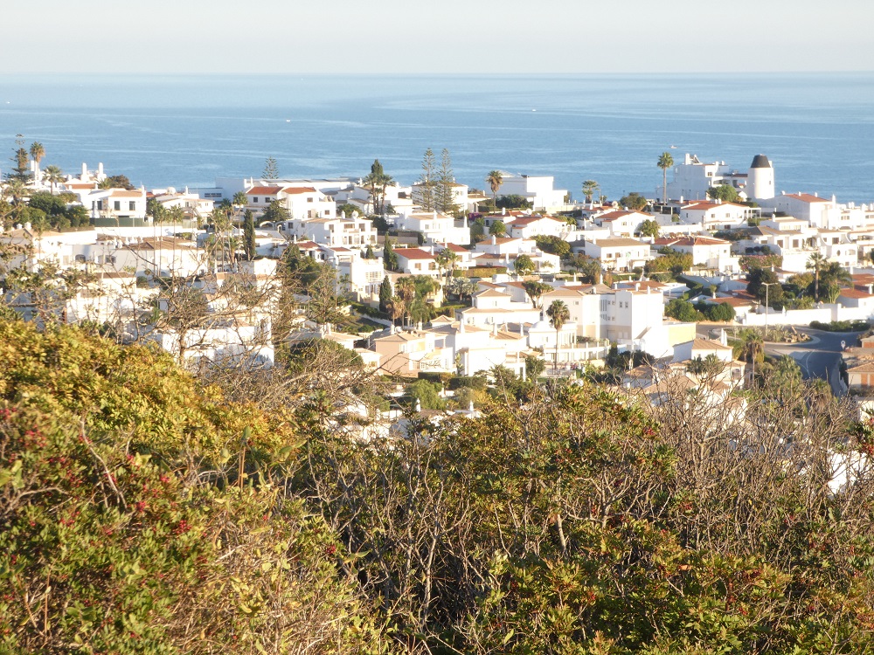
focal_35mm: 173
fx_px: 4368
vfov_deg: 8.6
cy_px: 328
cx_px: 437
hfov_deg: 11.4
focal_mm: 30.9
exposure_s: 1/80
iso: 100
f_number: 7.1
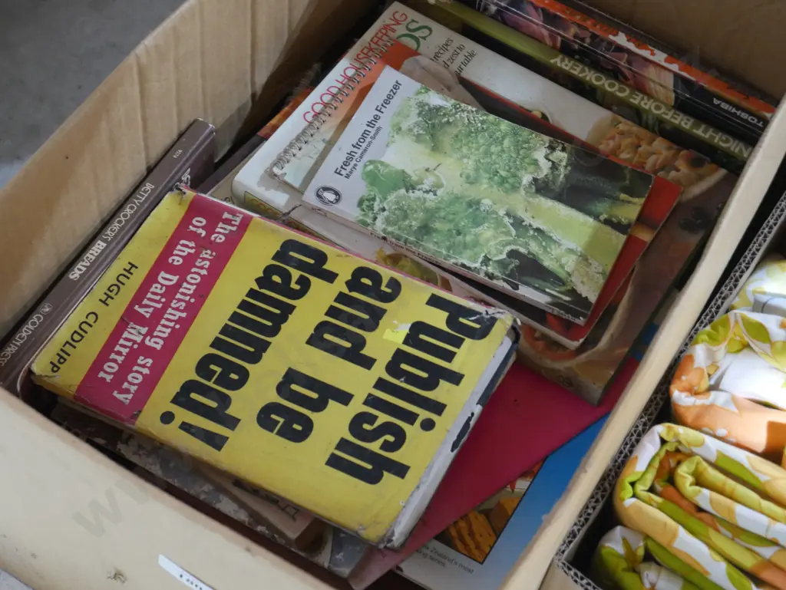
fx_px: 1408
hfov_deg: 31.2
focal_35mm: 62
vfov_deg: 23.7
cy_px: 295
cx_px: 393
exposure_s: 1/15
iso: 3200
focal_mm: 31
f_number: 5.4
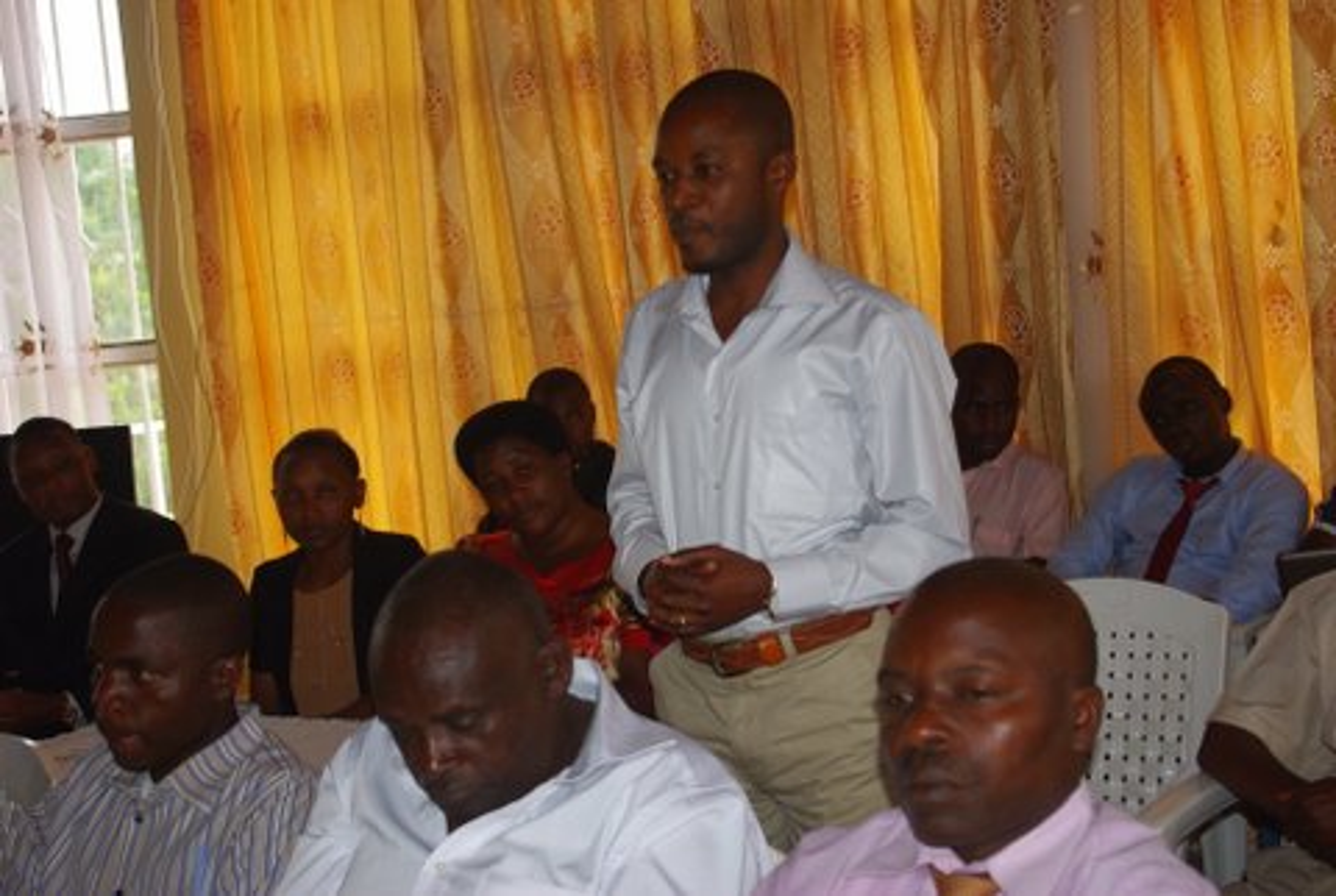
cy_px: 448
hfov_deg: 35.0
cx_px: 668
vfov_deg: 23.9
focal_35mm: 57
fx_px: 2119
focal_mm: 37.5
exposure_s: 1/60
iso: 100
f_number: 4.5
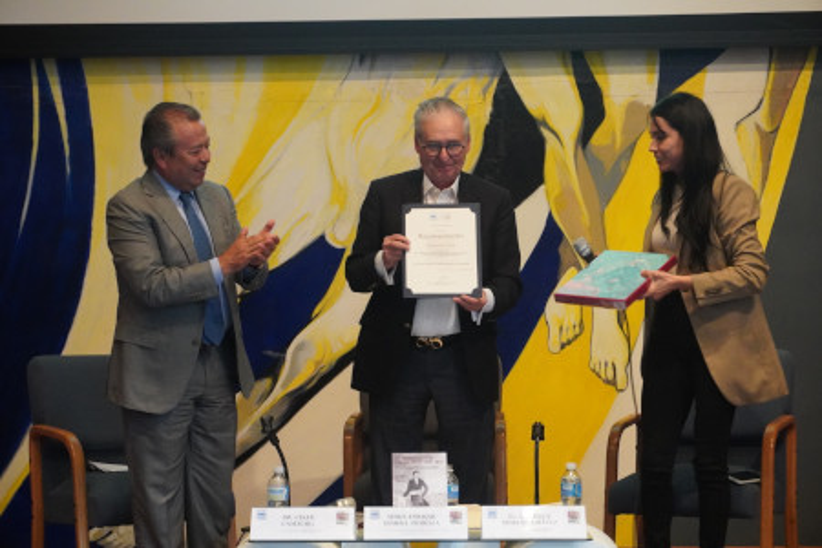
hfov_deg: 27.0
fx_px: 1712
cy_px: 274
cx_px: 411
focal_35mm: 75
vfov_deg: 18.2
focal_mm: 50
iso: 6400
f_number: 6.3
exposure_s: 1/60
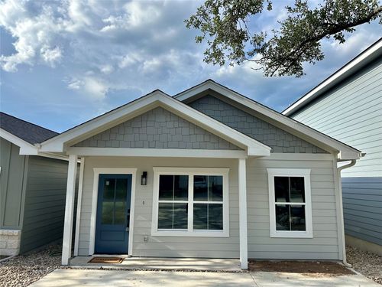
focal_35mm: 24
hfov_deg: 71.6
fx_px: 265
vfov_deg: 56.8
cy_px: 144
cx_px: 191
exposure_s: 1/2967
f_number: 1.78
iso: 80
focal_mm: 6.86
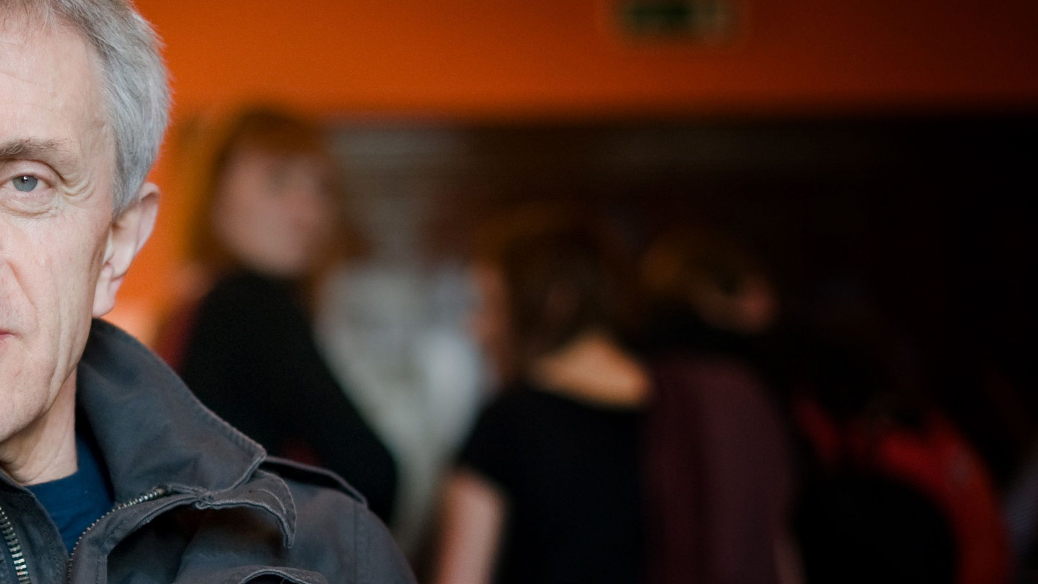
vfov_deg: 12.1
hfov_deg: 20.8
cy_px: 470
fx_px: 2752
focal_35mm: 100
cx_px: 69
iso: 1100
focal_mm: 50
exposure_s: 1/320
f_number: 2.2
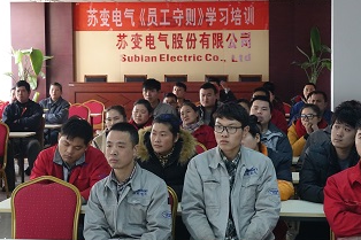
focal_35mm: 77
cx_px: 214
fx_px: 772
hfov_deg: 26.3
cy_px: 126
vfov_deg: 17.7
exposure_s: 1/80
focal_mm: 23.09
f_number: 5
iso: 2500
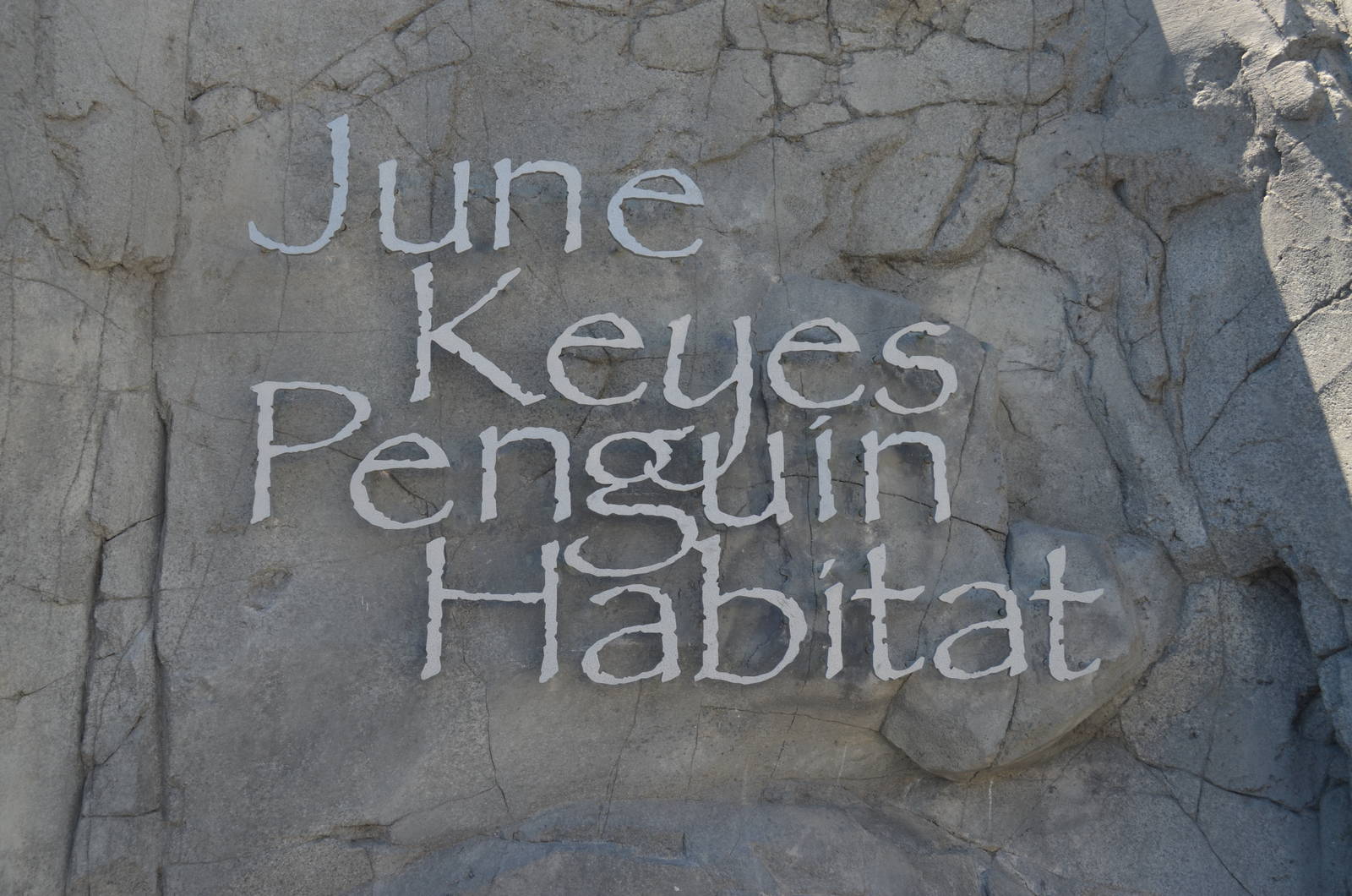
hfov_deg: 43.7
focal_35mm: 45
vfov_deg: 29.7
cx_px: 676
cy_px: 448
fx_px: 1687
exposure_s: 1/160
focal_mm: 30
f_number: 6.3
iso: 200
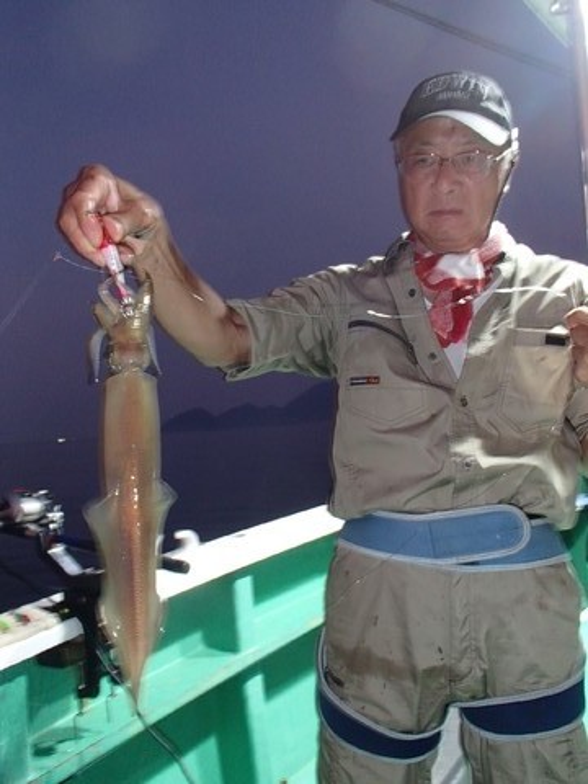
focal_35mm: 28
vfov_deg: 63.4
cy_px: 392
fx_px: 634
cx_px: 294
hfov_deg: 49.7
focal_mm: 5
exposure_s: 1/30
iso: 400
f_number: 3.9
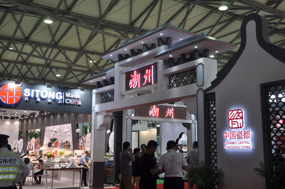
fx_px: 356
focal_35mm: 45
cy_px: 94
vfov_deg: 29.8
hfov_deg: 43.7
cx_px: 142
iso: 200
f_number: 5.6
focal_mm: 30
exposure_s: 1/30
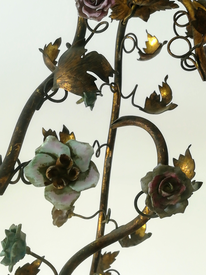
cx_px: 103
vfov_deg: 36.2
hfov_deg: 27.5
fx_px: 421
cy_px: 138
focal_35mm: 53
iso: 200
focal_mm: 3.83
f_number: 2.2
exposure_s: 1/33.3
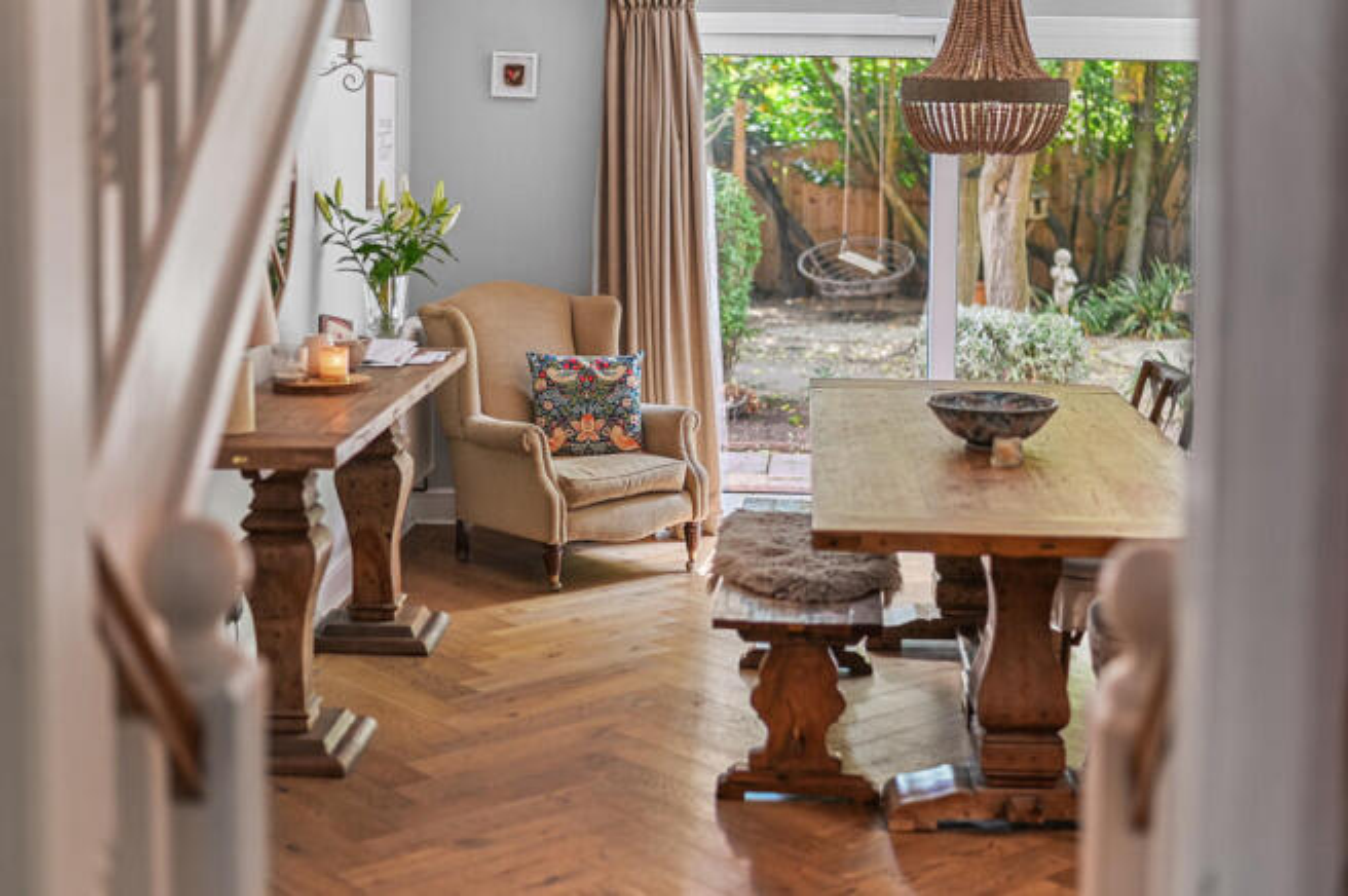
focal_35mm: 50
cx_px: 674
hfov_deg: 39.6
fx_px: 1870
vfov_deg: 26.9
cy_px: 448
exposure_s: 1/15
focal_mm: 50
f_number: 1.8
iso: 400
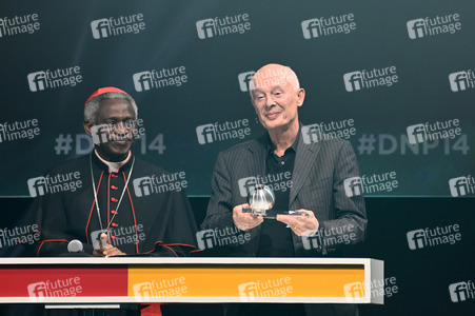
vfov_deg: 2.7
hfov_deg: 4.1
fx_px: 6592
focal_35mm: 500
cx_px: 238
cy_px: 158
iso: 6400
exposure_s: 1/400
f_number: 6.3
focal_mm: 500
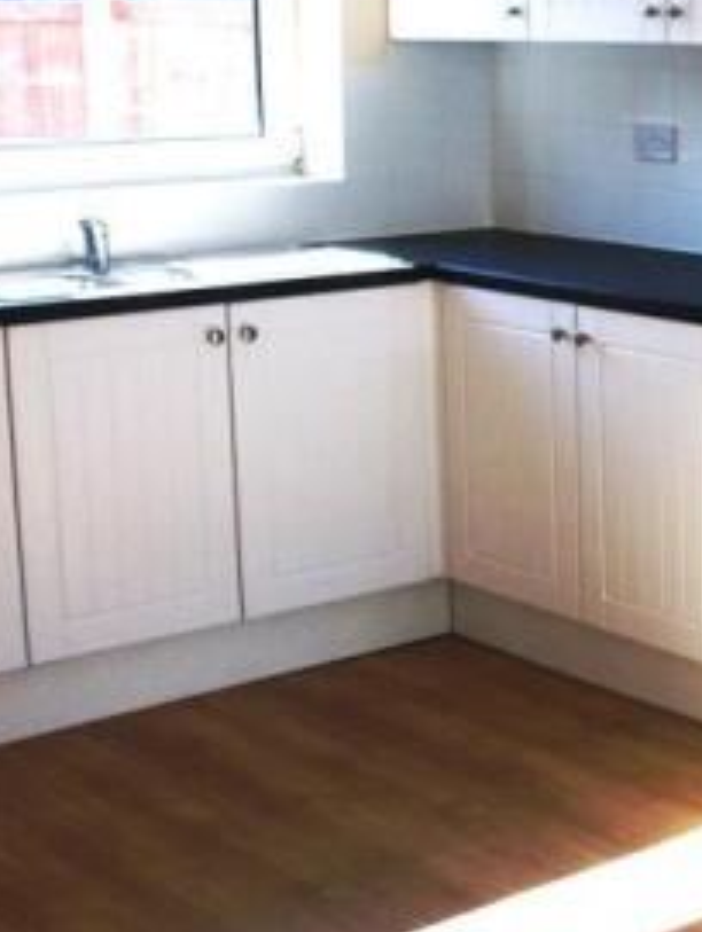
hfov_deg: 18.7
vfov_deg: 26.4
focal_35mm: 73
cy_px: 256
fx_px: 1969
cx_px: 921
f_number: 2.8
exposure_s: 1/127
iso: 64
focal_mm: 5.7
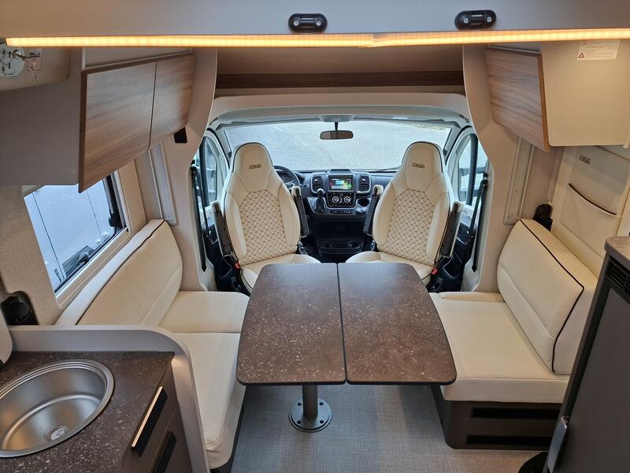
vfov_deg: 58.9
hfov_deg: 73.9
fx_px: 419
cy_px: 236
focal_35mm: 23
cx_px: 315
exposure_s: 1/100
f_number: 1.8
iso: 64
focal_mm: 5.54
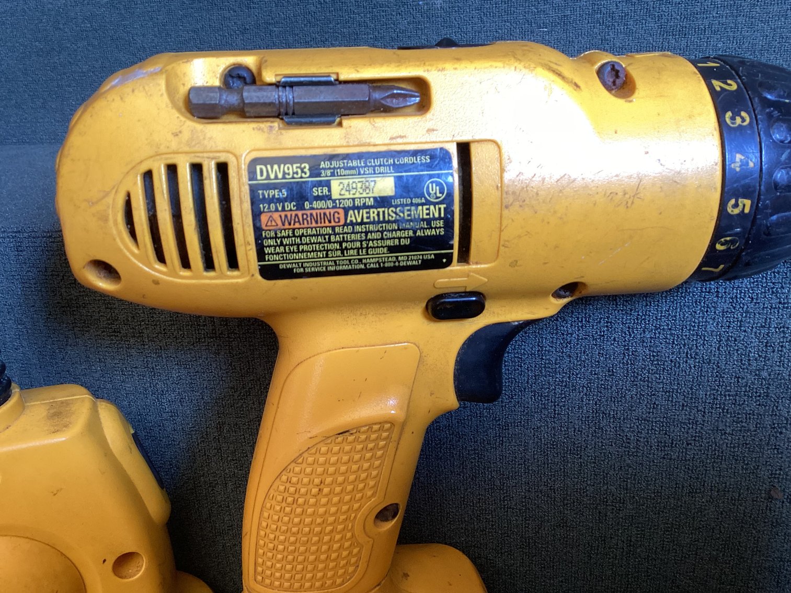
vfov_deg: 45.4
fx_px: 708
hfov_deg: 58.3
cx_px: 396
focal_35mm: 31
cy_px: 296
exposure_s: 1/60
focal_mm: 3.3
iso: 80
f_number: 2.4
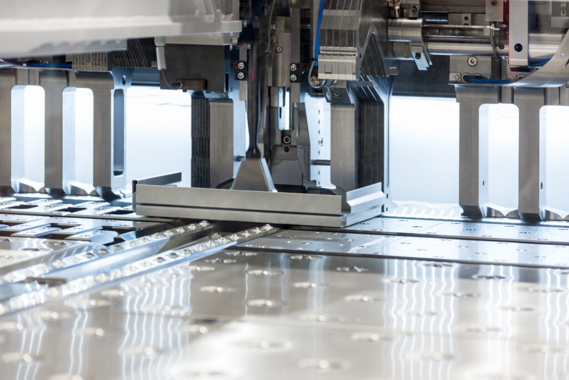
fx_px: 2135
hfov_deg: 15.2
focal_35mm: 135
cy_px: 190
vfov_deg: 10.2
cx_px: 284
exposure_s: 1/4
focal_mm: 135
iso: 100
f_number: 7.1
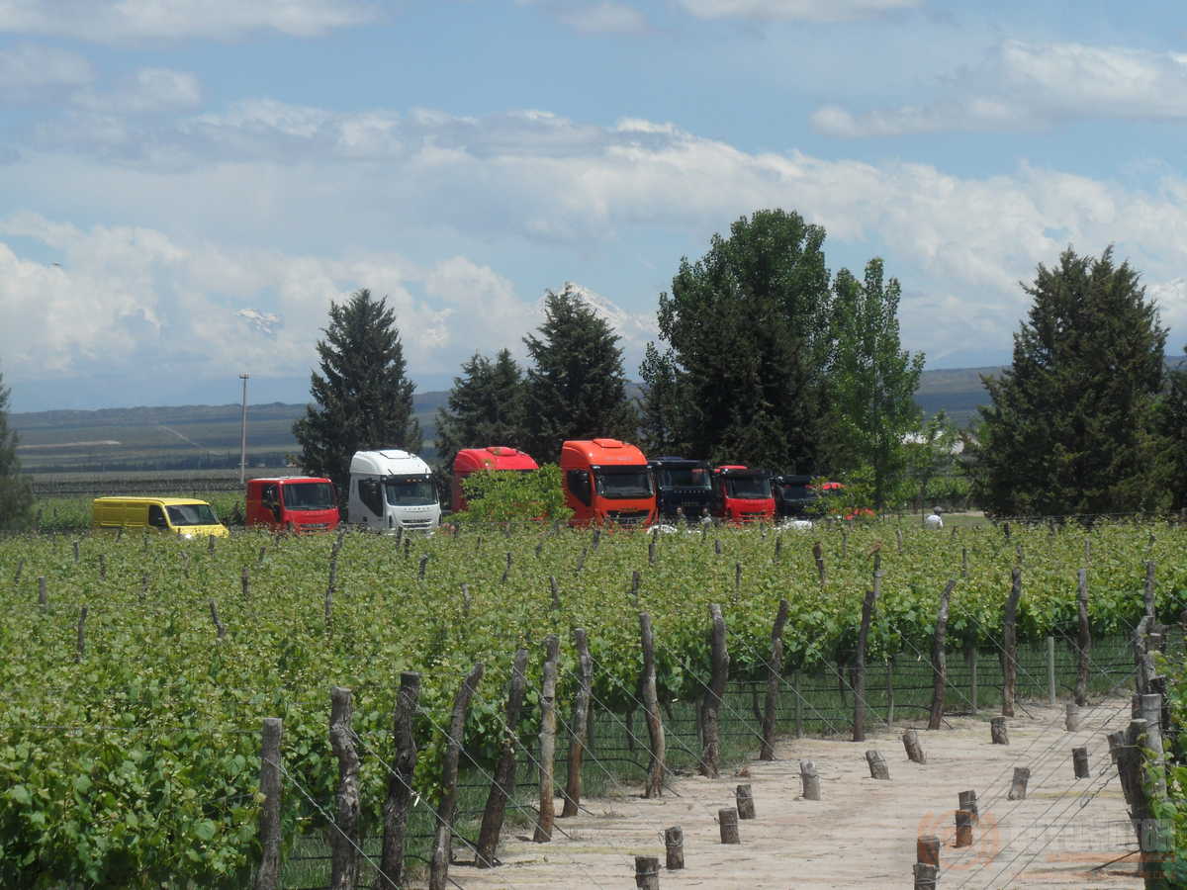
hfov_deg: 16.4
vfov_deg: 12.3
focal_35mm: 120
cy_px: 445
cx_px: 594
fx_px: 4115
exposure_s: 1/500
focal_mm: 20
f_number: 6.2
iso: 80
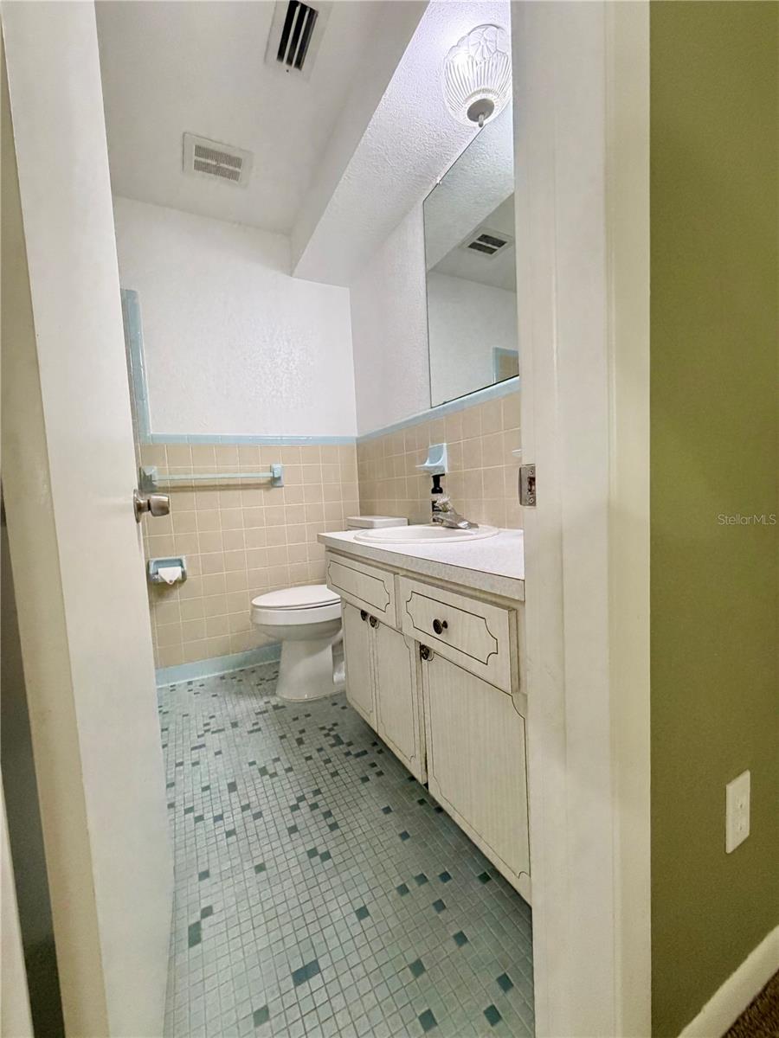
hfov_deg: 85.7
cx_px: 390
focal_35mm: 14
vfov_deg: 102.1
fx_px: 420
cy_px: 519
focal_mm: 2.22
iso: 160
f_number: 2.2
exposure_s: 1/60
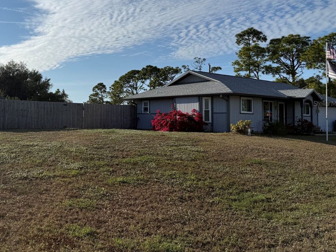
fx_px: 359
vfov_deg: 38.5
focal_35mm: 37
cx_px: 85
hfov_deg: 48.3
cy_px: 103
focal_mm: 6.76
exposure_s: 1/10309
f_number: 1.78
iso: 80
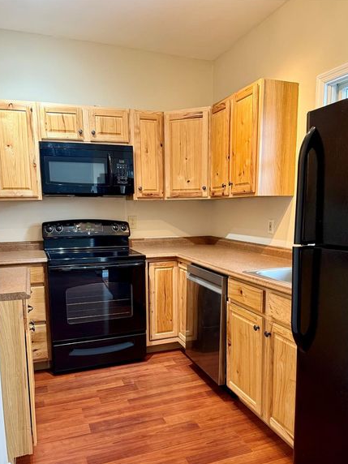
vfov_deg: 63.1
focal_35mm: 28
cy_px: 266
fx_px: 375
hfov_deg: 49.7
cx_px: 181
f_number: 1.78
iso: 250
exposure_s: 1/60
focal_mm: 6.76
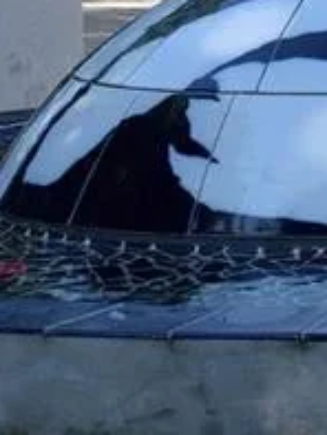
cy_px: -42
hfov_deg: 7.1
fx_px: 2487
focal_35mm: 198
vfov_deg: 9.9
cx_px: 795
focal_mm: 25
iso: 200
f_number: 8
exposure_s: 1/250
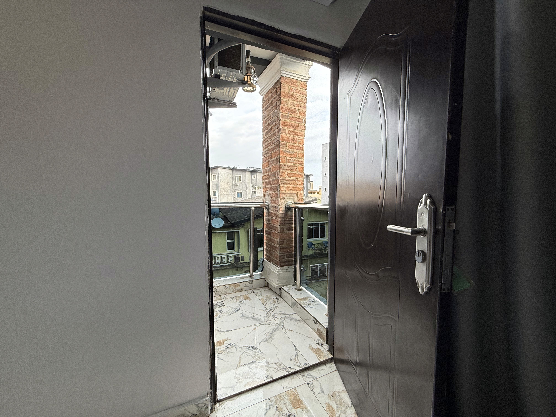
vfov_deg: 85.7
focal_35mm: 14
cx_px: 278
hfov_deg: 102.1
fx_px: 225
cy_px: 208
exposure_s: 1/129
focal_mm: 2.22
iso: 50
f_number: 2.2
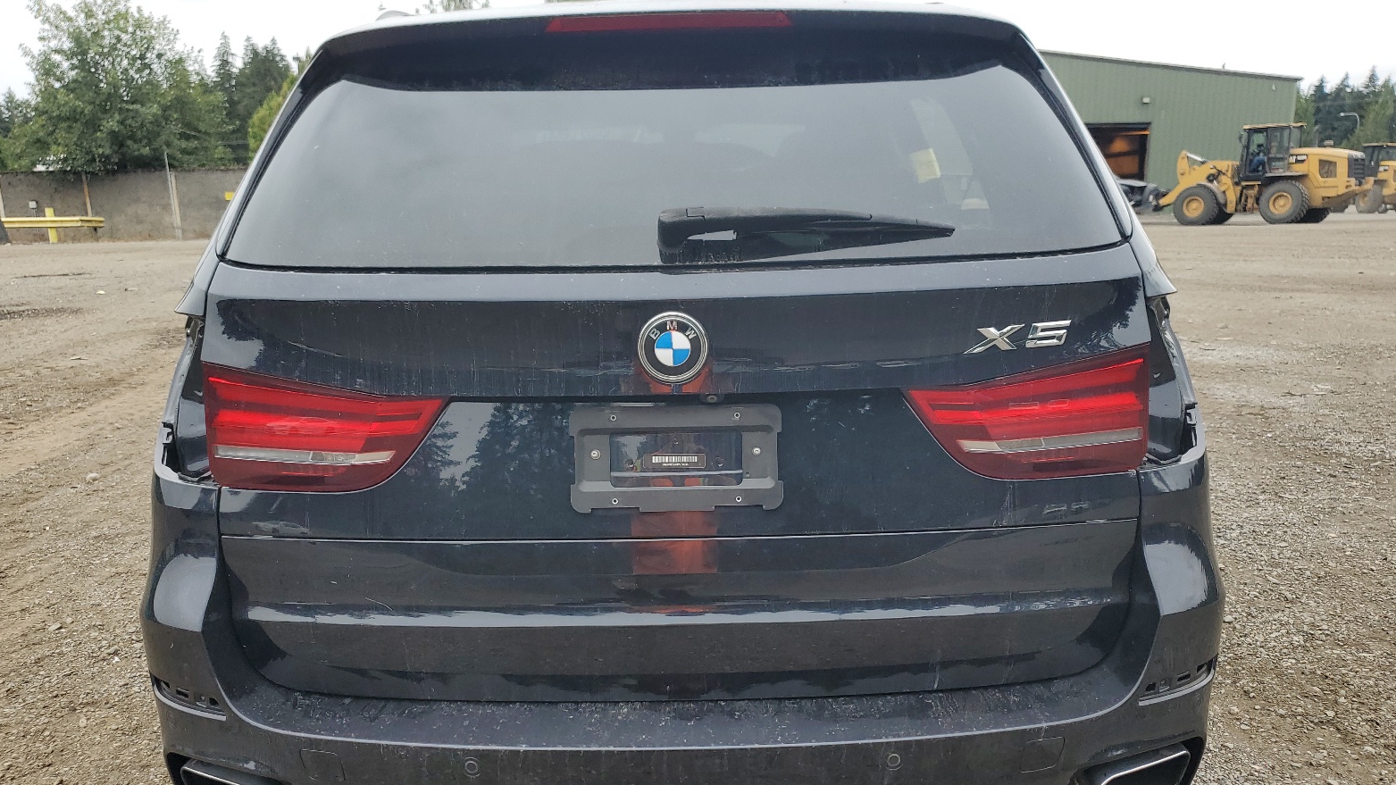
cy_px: 449
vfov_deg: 40.1
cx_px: 690
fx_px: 1073
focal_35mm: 29
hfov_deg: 66.1
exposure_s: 1/588
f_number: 1.5
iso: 50
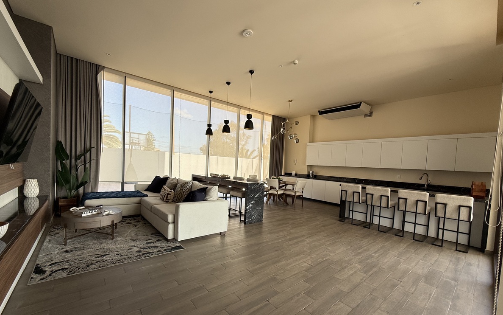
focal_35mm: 15
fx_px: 206
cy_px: 174
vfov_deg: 74.6
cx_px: 253
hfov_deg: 101.5
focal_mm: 2.22
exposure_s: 1/145
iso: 50
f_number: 2.2
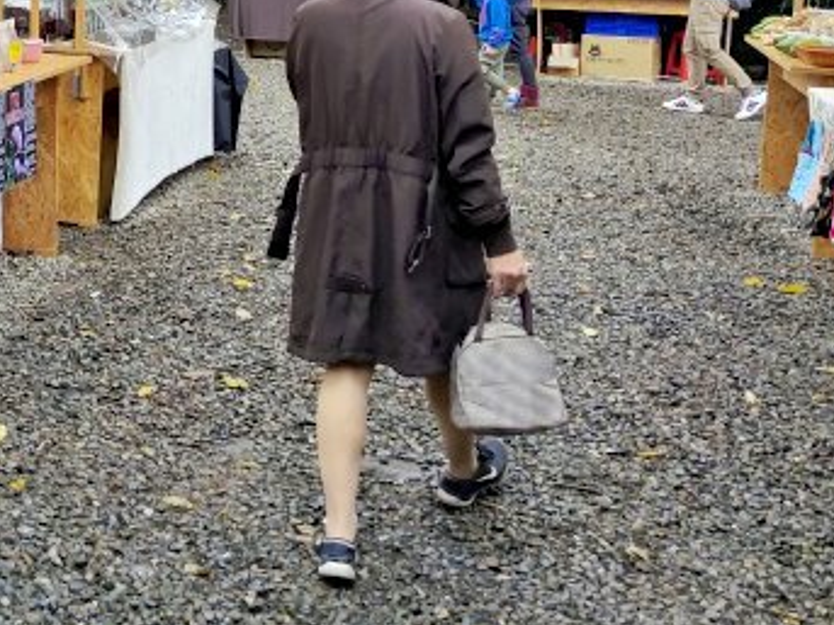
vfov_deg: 22.1
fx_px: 1493
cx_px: 56
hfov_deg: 29.7
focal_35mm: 62
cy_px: -95
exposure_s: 1/363
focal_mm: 4.75
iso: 61
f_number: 1.6
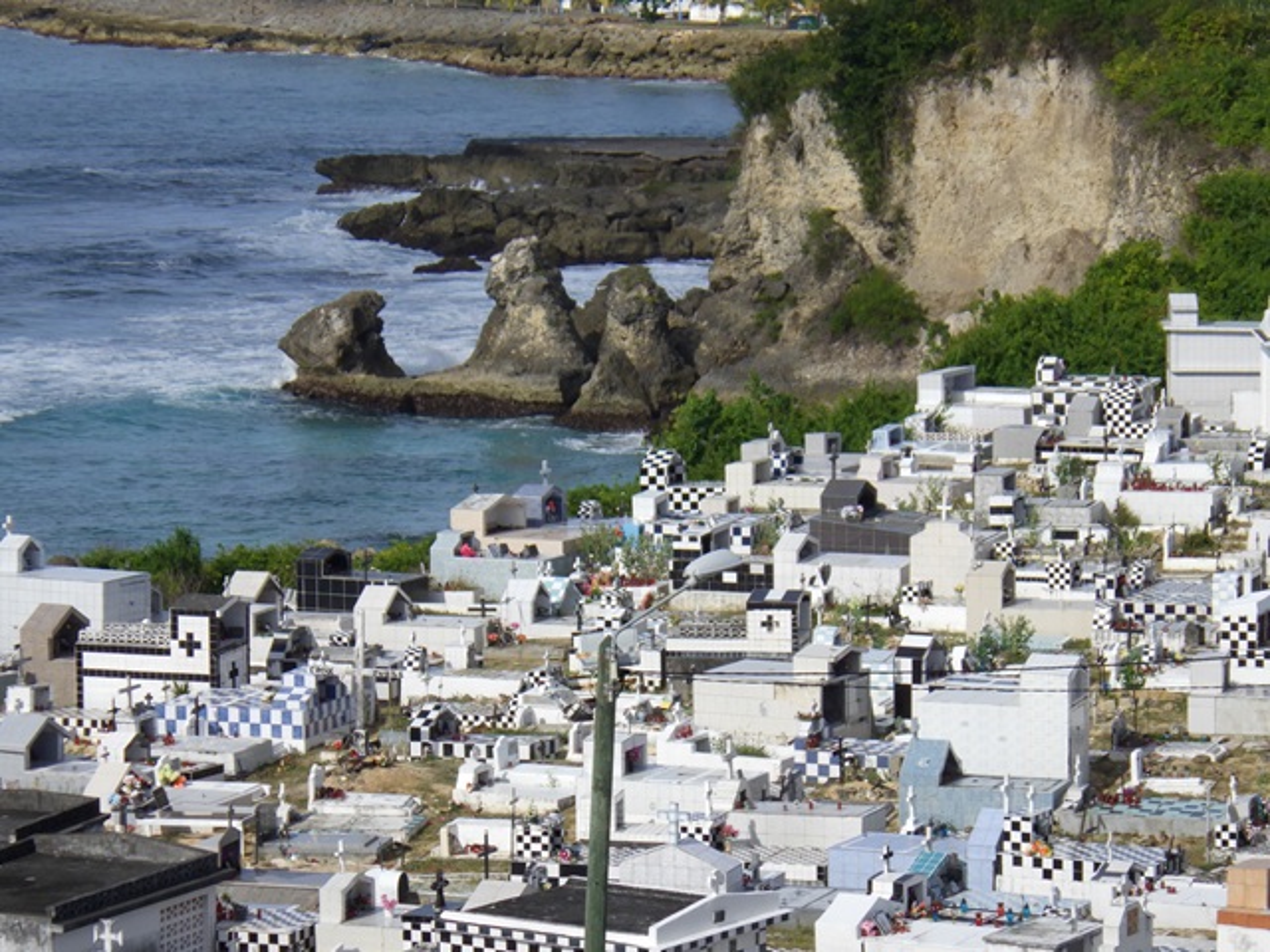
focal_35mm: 140
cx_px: 635
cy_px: 476
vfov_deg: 10.6
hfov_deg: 14.1
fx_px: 5136
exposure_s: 1/640
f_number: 6.6
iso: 125
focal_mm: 25
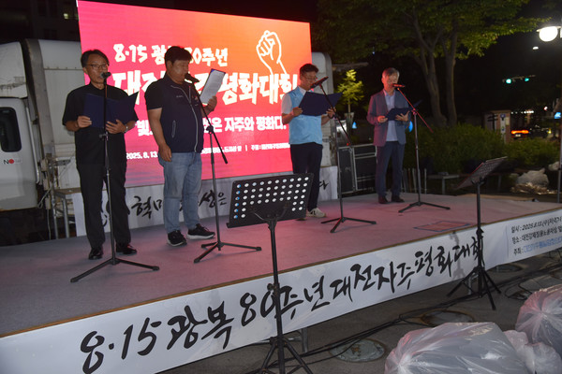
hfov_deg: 60.3
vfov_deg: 42.3
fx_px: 484
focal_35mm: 31
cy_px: 187
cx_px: 281
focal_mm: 31
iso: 1400
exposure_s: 1/60
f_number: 4
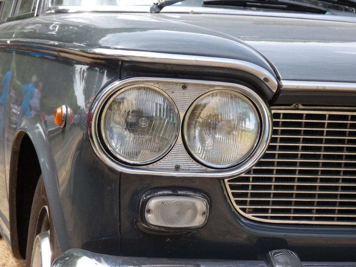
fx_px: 1008
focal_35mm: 98
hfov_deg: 20.0
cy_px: 134
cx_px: 178
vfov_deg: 15.1
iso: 80
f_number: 4.8
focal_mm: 17.5
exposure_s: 1/200
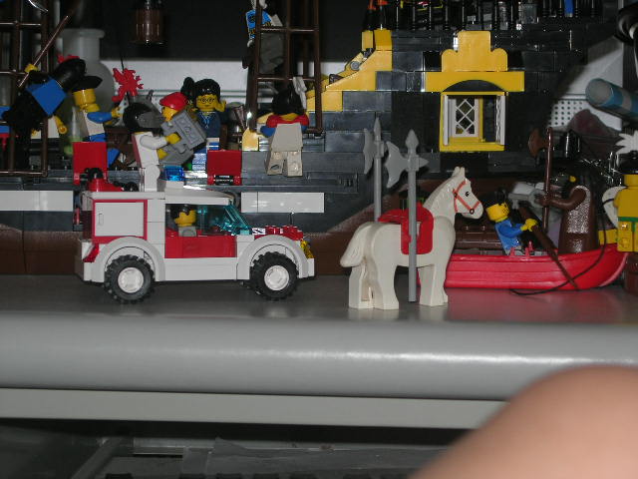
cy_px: 240
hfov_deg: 17.4
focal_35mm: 113
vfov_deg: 13.1
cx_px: 319
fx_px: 2083
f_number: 4.9
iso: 64
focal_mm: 23.4
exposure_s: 1/60.1
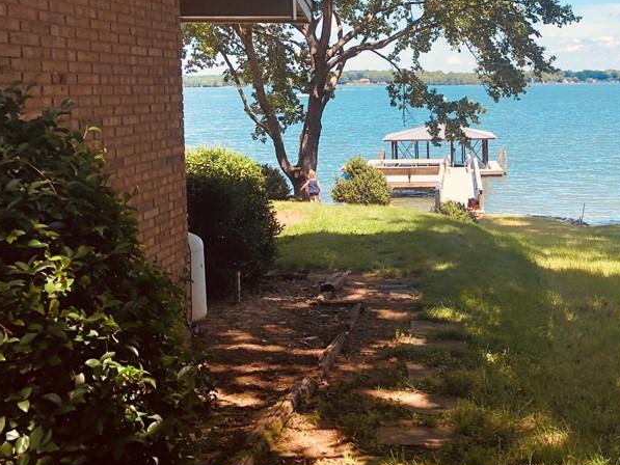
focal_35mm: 48
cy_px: 161
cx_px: 493
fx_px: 860
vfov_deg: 30.1
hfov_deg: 38.2
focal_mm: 3.99
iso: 20
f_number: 1.8
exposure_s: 1/827
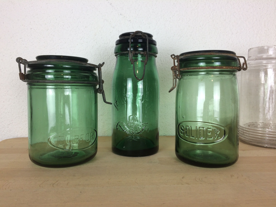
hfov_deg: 61.7
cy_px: 104
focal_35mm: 29
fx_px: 231
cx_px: 138
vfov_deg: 48.2
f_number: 2.2
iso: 40
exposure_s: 1/50
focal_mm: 4.15
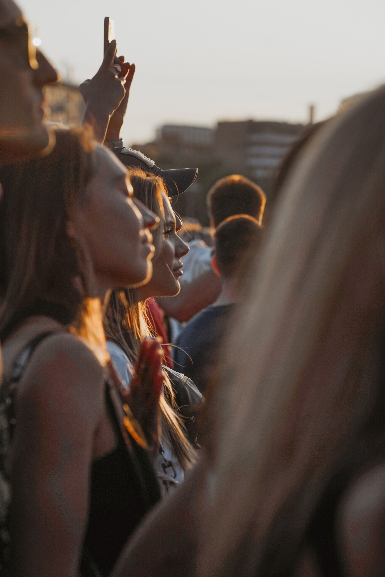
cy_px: 288
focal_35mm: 137
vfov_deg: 15.0
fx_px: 2198
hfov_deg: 10.0
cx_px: 192
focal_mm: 137
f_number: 7.1
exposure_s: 1/400
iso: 100
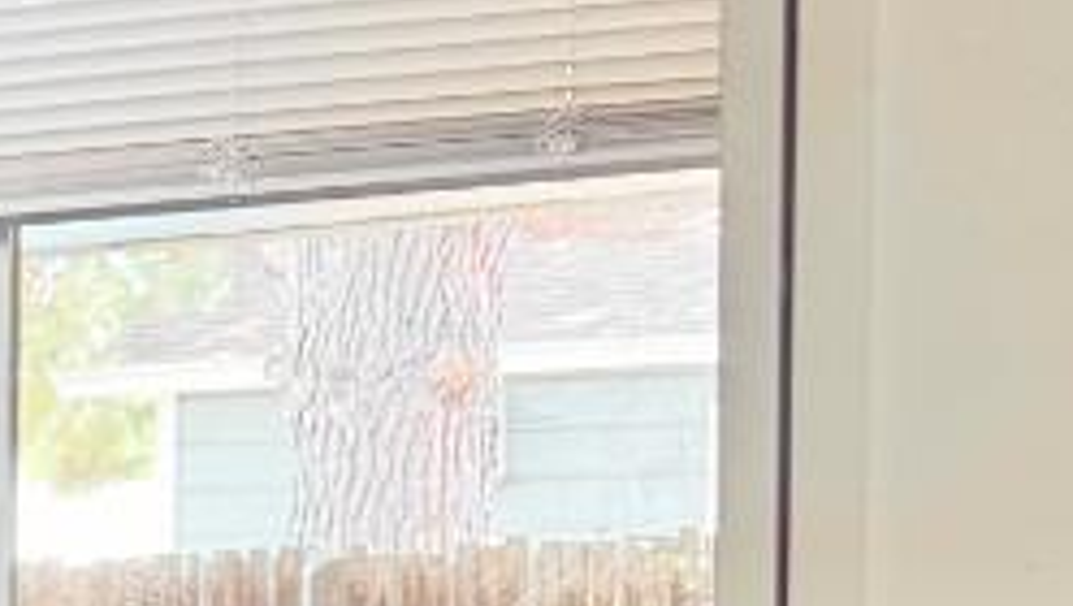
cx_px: -1475
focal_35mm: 158
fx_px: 4499
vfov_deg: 7.5
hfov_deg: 11.4
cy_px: 976
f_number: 1.78
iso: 200
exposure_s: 1/60
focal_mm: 6.76
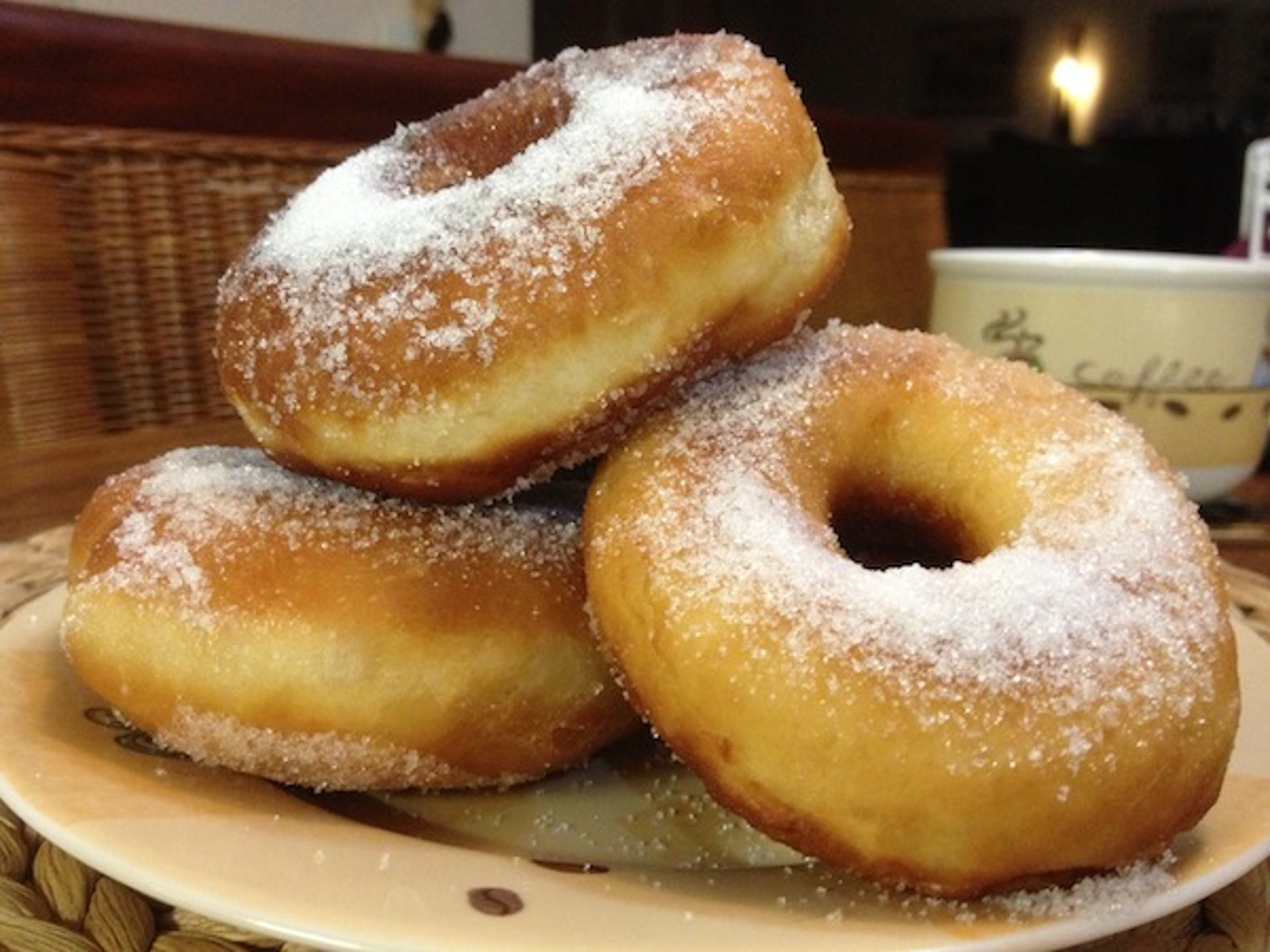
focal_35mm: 35
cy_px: 476
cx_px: 635
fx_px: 1284
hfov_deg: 52.6
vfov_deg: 40.7
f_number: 2.4
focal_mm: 4.28
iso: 400
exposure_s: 1/15
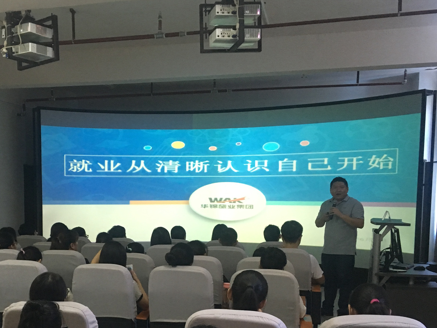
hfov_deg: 38.3
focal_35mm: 49
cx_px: 129
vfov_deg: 29.1
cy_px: 259
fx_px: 619
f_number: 2.2
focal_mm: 4.15
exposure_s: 1/20
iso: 200
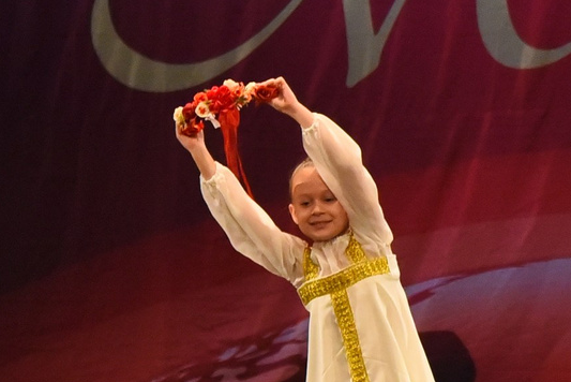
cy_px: 265
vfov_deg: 3.1
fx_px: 7014
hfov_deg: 4.6
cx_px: 801
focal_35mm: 442
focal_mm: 92
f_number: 3.2
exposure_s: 1/800
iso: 5000
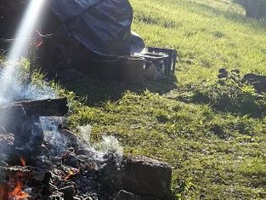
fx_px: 530
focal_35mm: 69
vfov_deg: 21.2
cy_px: 53
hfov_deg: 24.9
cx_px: -69
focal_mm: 4.5
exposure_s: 1/480
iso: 50
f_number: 2.2
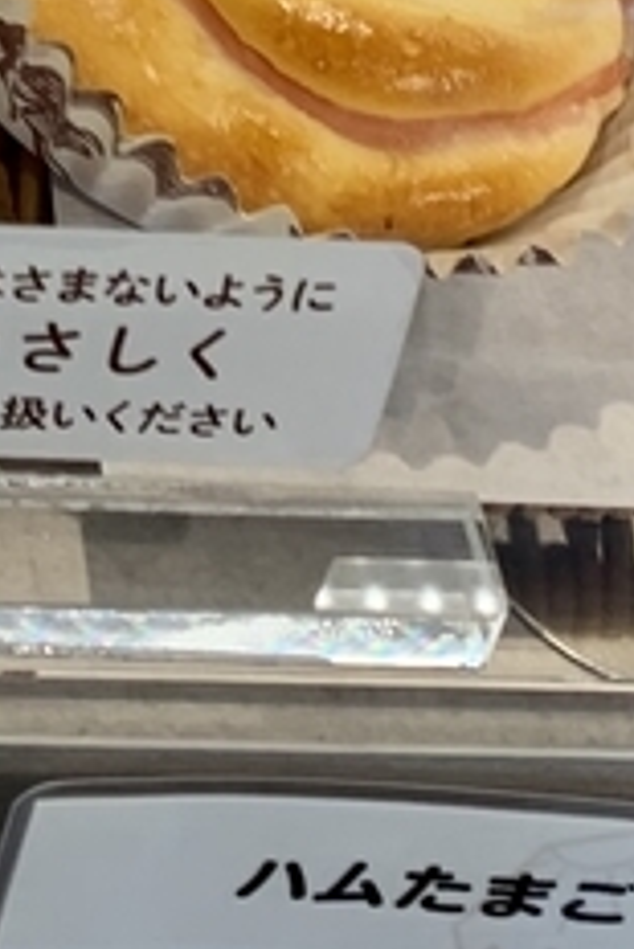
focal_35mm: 140
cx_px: -560
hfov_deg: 9.3
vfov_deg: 13.5
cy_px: -634
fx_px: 3693
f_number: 1.8
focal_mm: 4.25
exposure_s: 1/122
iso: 32
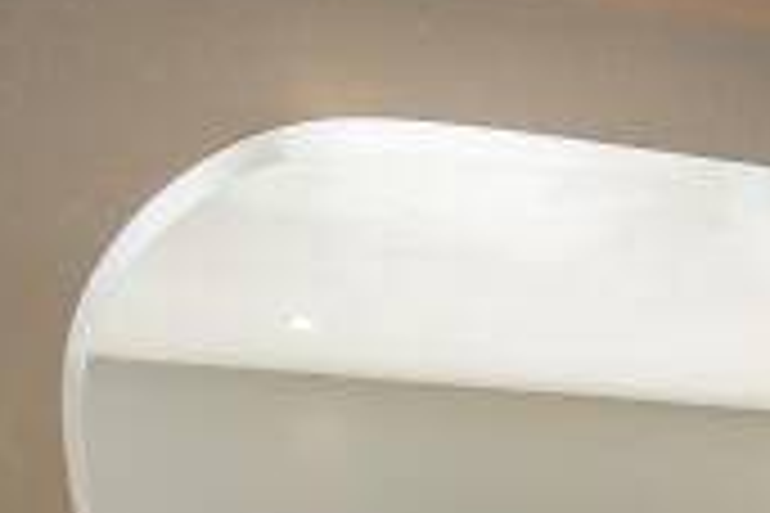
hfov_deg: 16.9
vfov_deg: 12.0
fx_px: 1925
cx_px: 1535
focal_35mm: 90
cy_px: 1258
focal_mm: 10
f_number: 4
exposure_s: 1/160
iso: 1000
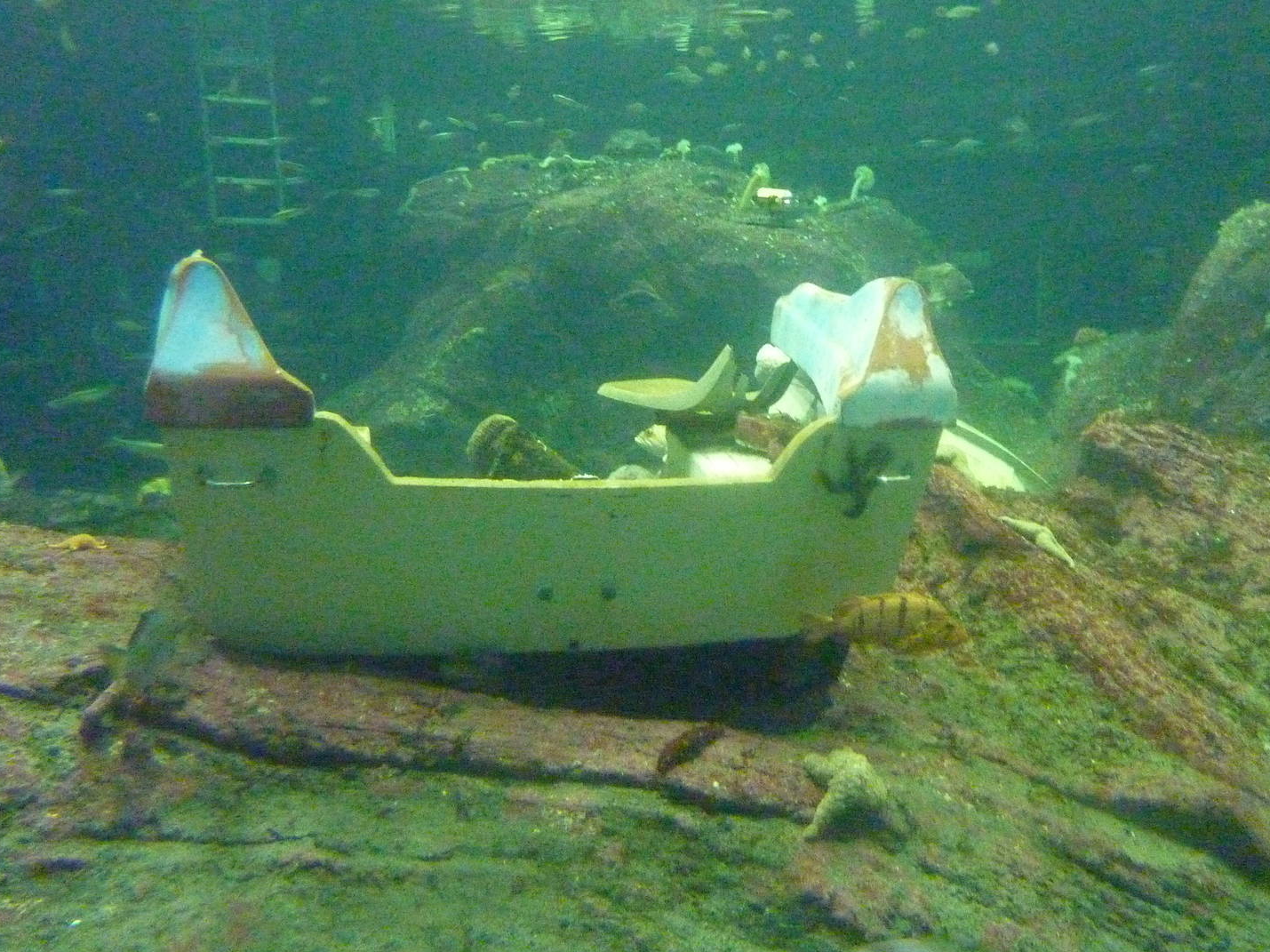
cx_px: 630
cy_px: 441
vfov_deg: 49.7
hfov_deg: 63.5
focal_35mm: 28
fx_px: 1027
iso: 1600
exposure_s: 1/6
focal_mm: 4.1
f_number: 3.3
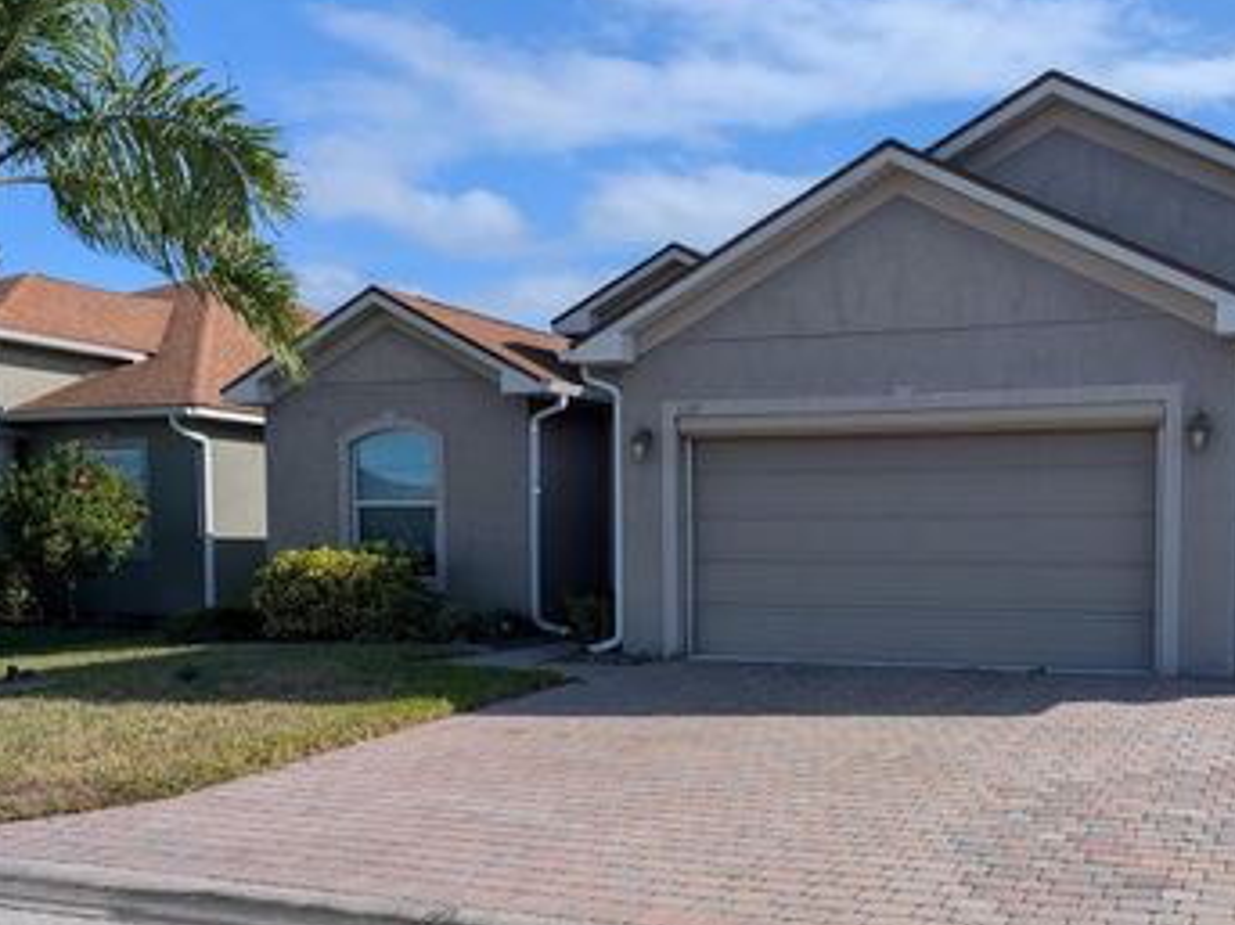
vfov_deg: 40.1
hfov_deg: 50.9
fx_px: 1248
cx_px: 889
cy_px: 623
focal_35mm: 35
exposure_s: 1/1558
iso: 22
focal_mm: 6.9
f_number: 1.68
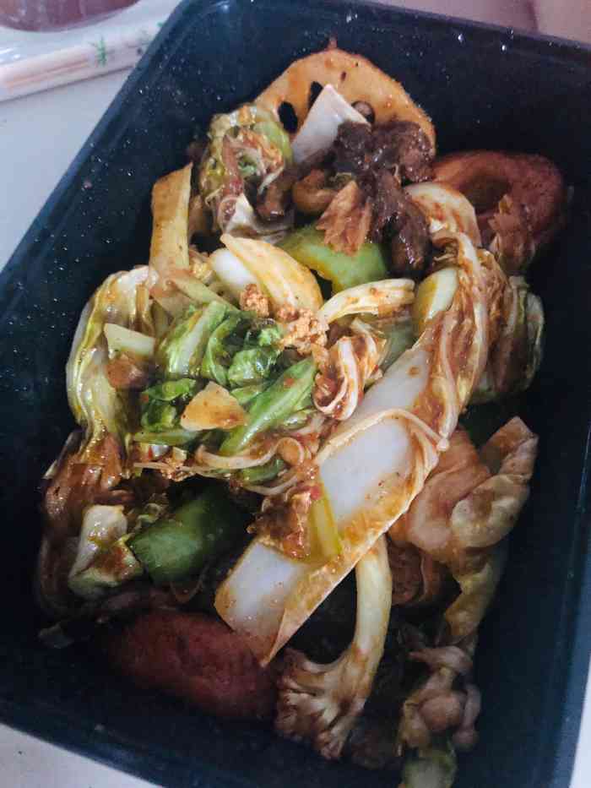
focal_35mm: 28
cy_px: 394
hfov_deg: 49.8
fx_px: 637
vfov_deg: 63.4
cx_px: 296
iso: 160
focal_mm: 4
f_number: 1.8
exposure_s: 1/4
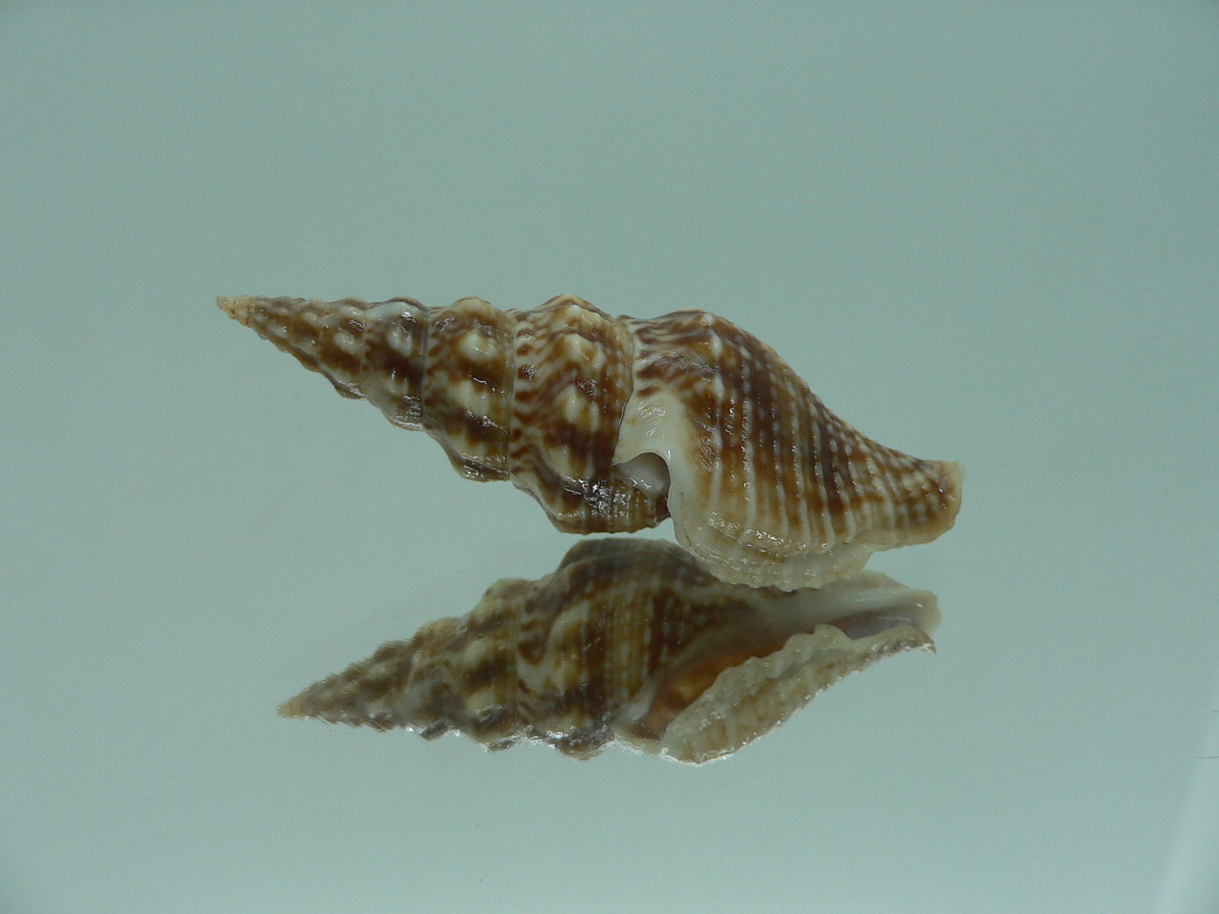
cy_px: 436
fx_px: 1338
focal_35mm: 38
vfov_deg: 37.7
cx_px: 596
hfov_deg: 49.0
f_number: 2.8
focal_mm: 4.6
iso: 80
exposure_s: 1/60
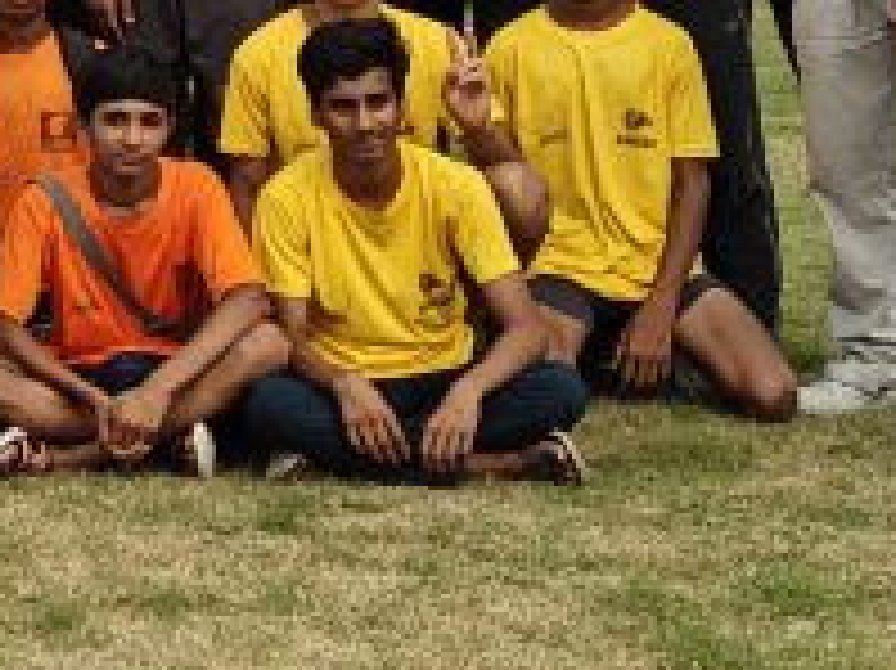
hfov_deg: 11.1
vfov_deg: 8.8
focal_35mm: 165
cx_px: -743
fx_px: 4268
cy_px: -234
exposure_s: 1/794
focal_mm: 5.59
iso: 50
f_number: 1.8
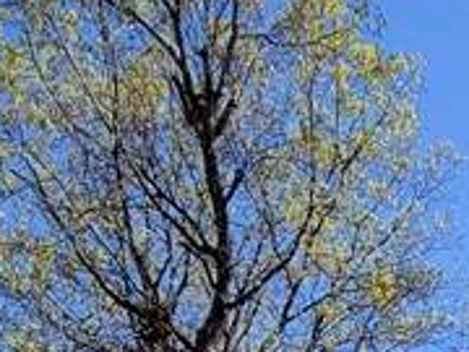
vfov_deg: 12.9
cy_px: 928
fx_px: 1003
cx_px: 451
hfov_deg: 25.3
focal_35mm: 74
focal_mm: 2.2
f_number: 2.2
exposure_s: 1/944
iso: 50
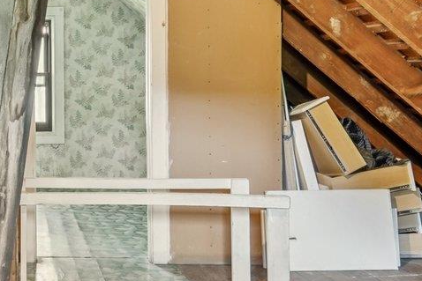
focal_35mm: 60
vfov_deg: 22.5
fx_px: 704
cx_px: -2
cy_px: 95
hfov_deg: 30.9
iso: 400
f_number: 8
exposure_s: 1/1.25
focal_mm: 14
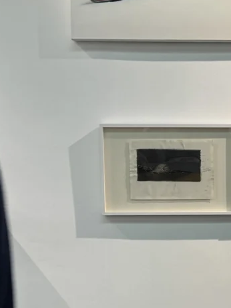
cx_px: 265
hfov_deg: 18.7
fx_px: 667
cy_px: 209
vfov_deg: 25.8
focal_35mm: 75
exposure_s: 1/121
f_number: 1.78
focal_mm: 6.76
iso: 125
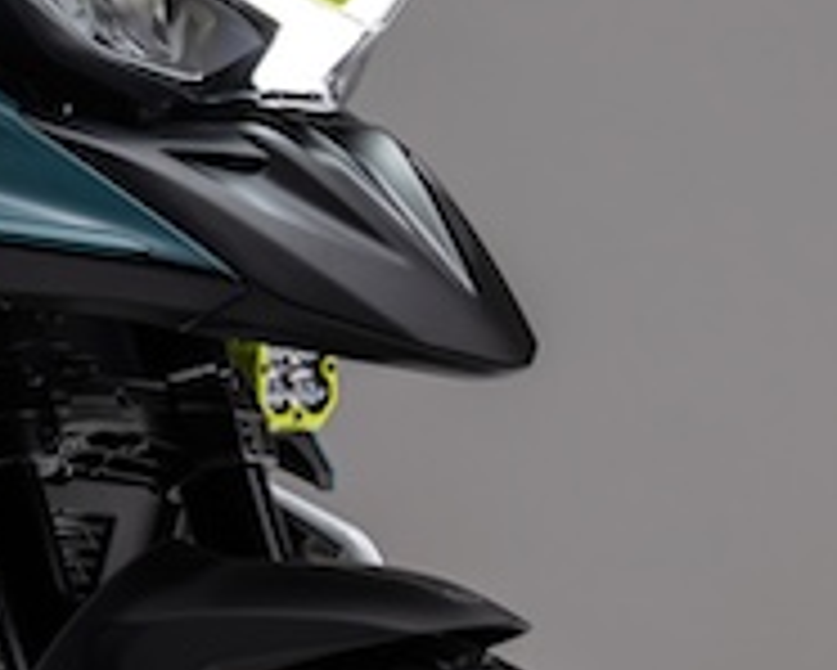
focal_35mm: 681
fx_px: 16879
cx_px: -482
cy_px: 411
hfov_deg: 2.8
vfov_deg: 2.3
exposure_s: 1/3
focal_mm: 135
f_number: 7.1
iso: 64
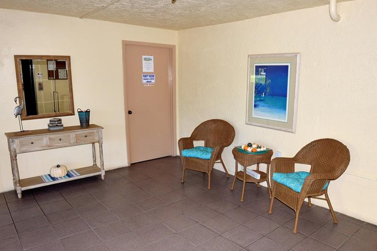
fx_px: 278
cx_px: 220
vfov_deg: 48.4
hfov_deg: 67.8
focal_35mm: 27
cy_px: 134
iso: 200
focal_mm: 15
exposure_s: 1/100
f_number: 8
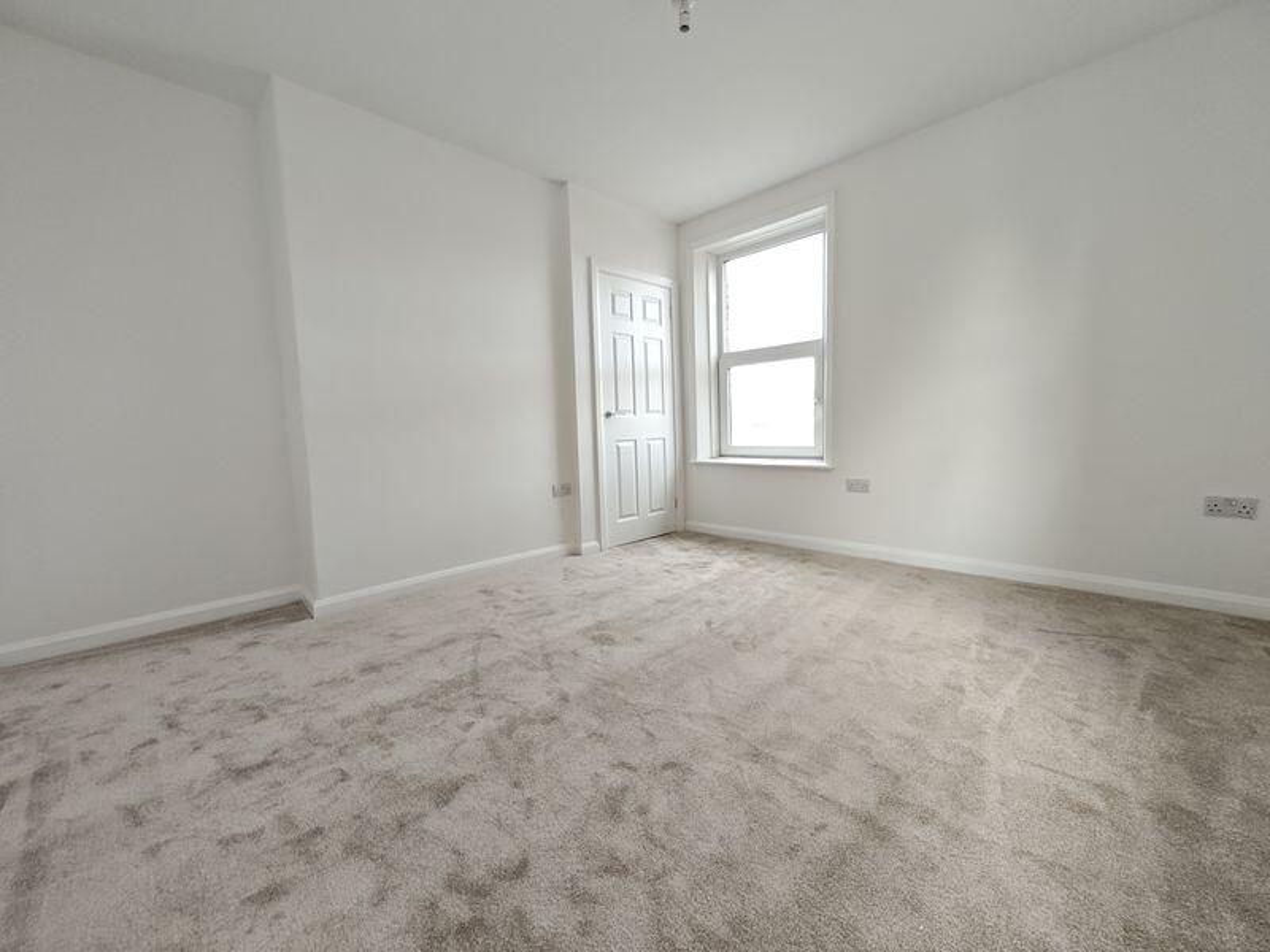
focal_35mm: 12
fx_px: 440
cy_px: 476
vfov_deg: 94.5
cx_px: 635
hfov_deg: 110.5
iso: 160
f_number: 1.8
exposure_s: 1/43.3
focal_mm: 2.03
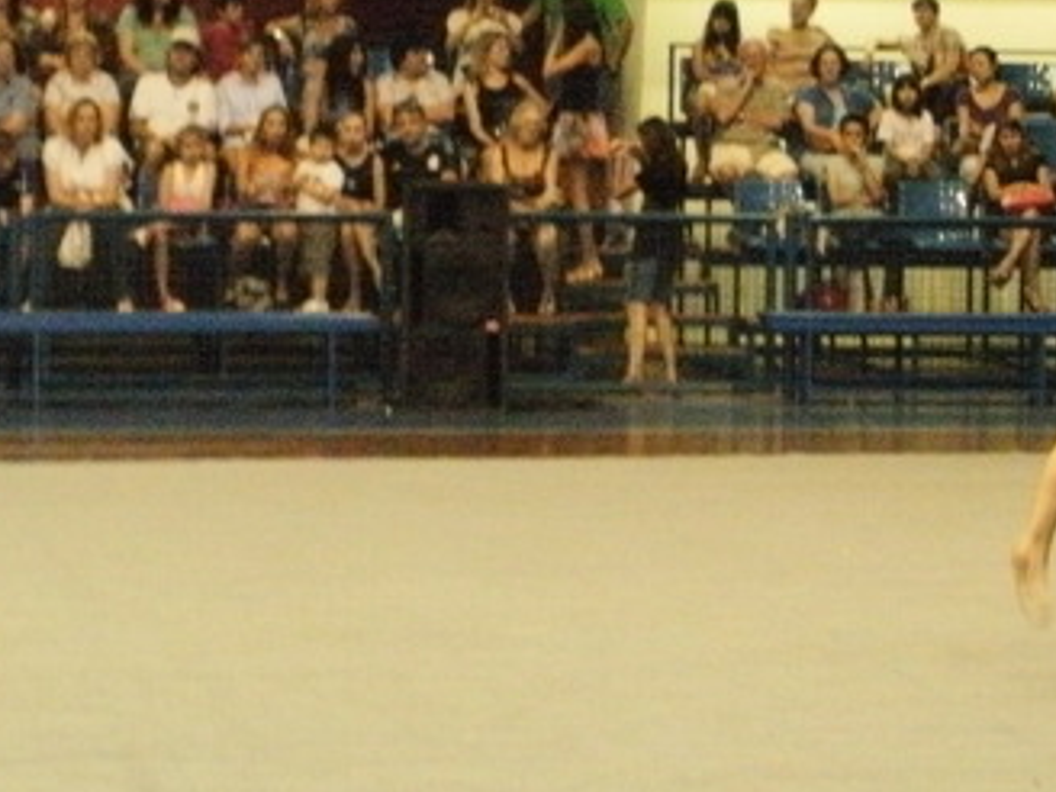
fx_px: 3813
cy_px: 441
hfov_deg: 15.7
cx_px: 676
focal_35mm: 125
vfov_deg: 11.9
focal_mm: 11.2
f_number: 4.6
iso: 800
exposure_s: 1/40
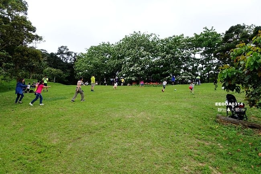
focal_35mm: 24
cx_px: 130
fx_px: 174
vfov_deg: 53.1
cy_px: 87
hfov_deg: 73.8
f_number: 5.6
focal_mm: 8.8
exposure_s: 1/250
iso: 125
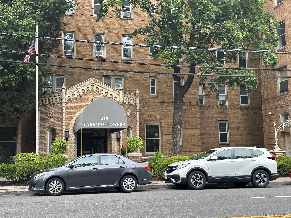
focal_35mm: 48
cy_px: 109
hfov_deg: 39.7
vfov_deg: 30.3
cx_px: 146
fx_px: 404
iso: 64
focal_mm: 6.86
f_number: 1.78
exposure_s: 1/317
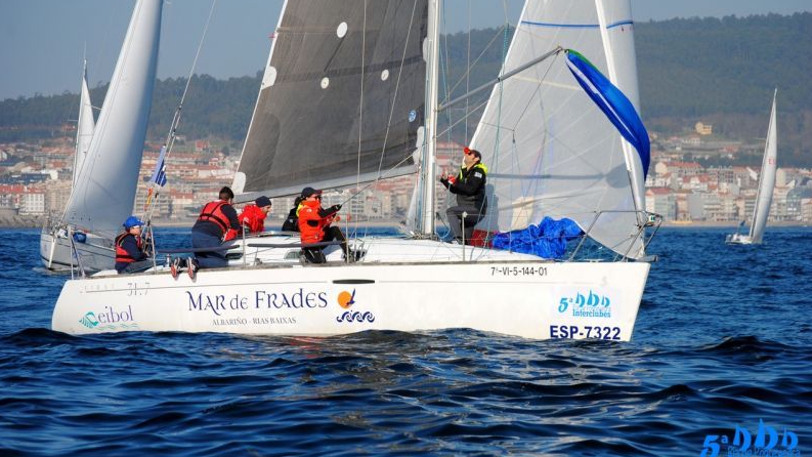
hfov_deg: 13.3
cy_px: 218
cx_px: 405
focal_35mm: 162
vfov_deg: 7.5
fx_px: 3488
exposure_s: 1/640
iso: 100
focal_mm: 102
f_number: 6.3
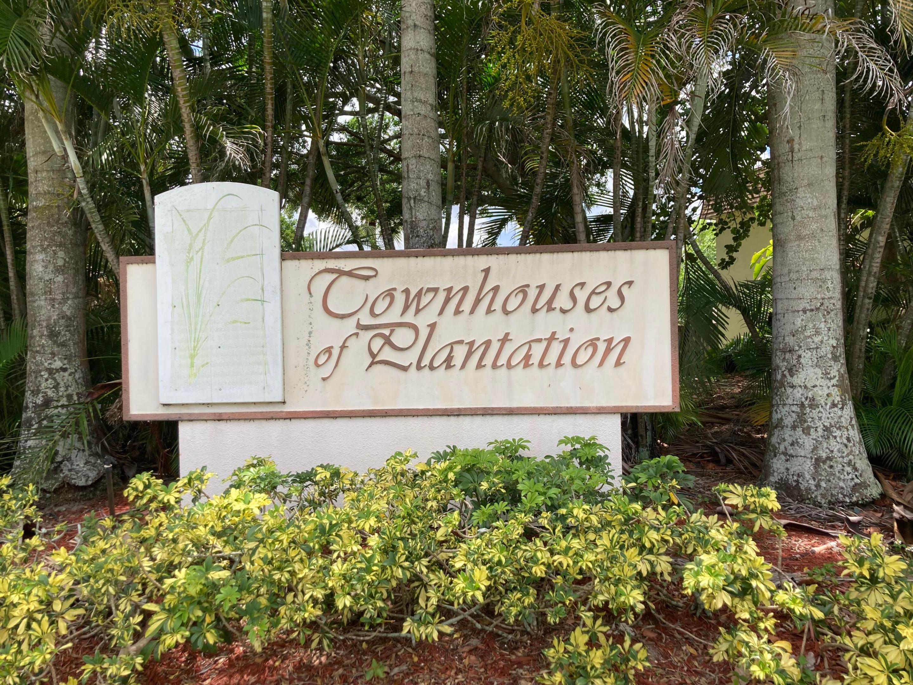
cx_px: 456
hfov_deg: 63.4
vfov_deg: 49.7
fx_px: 739
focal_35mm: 28
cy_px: 342
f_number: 1.8
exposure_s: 1/1185
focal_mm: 3.99
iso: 20
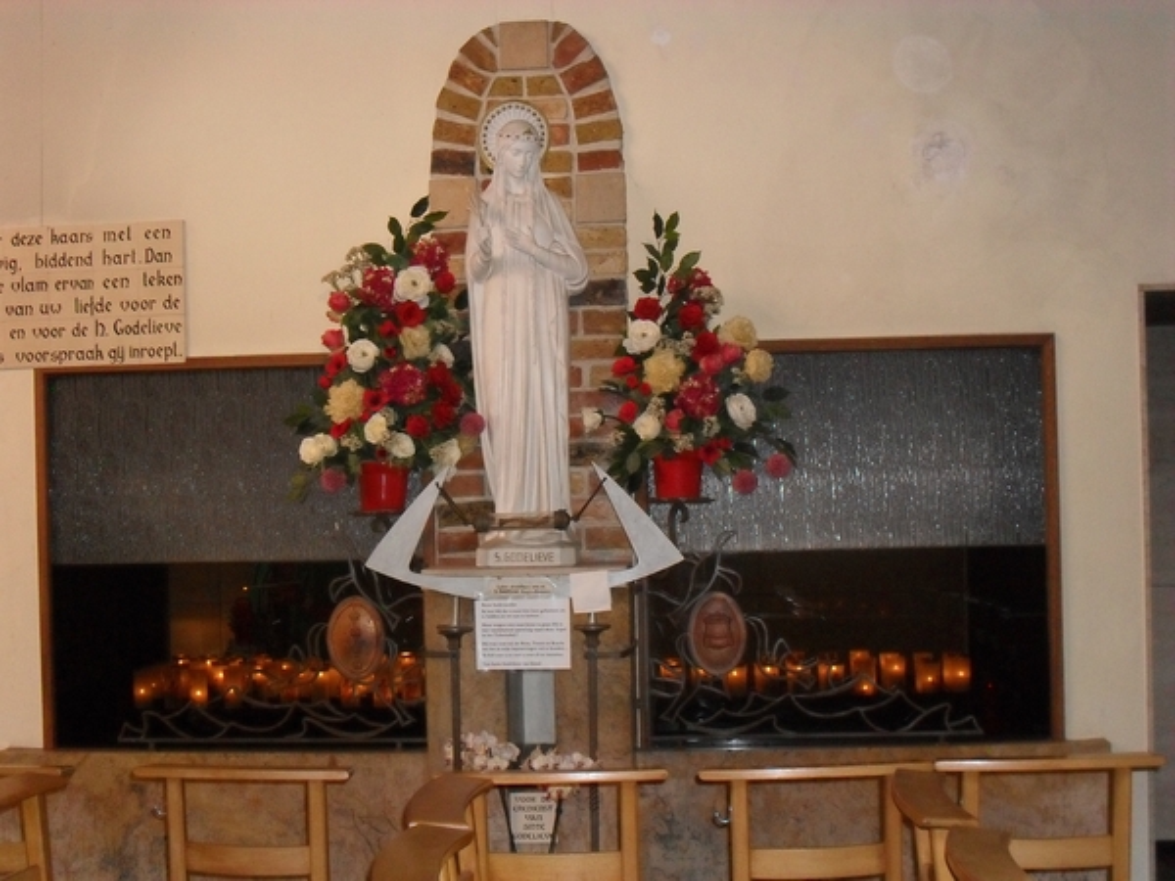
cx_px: 588
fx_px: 1663
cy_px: 440
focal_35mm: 49
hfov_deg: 38.9
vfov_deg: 29.7
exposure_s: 1/45
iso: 320
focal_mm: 8.7
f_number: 3.9
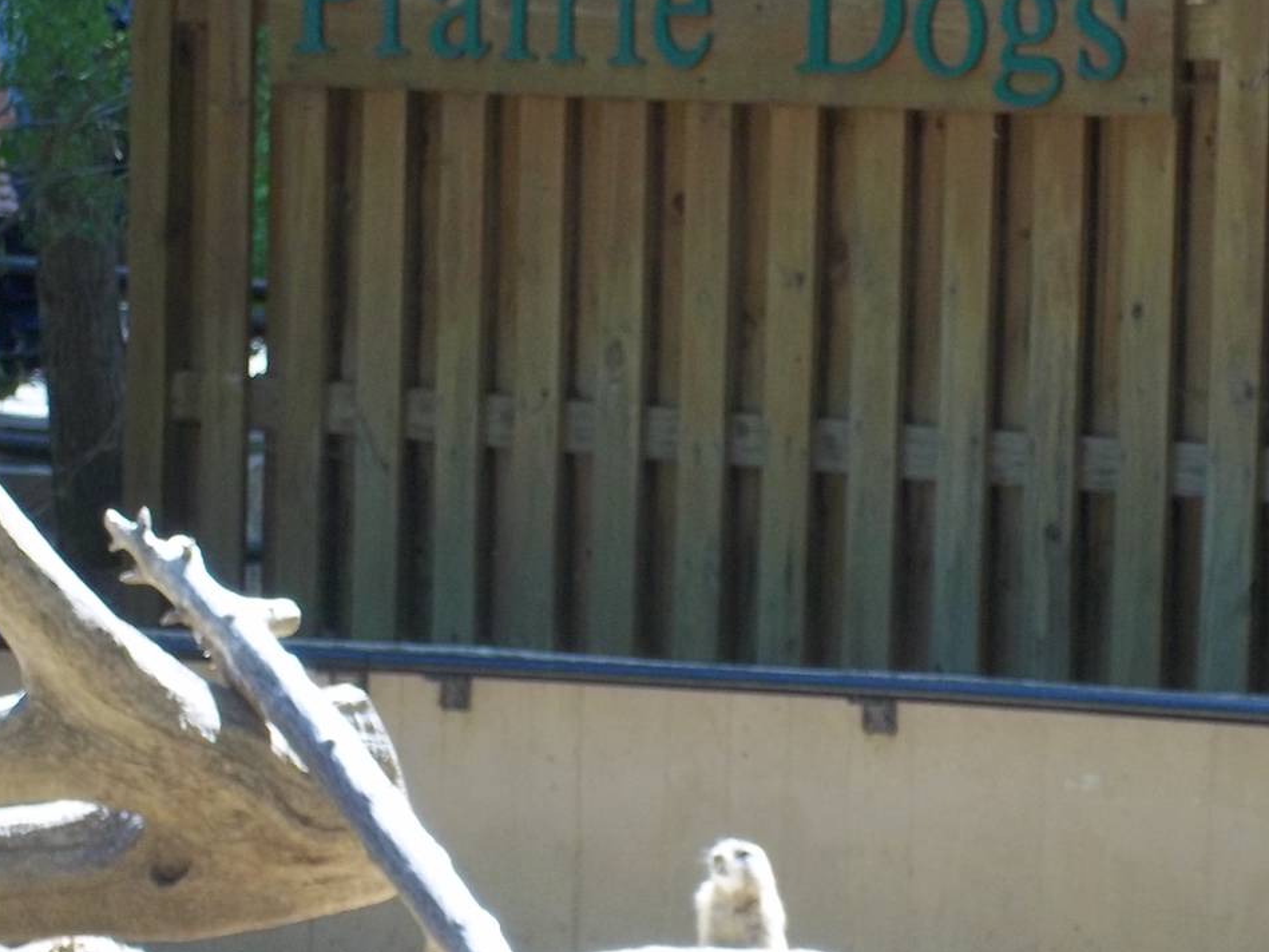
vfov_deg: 8.2
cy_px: 540
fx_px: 6673
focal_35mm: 182
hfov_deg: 10.9
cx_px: 693
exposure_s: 1/125
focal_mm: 19.5
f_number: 5.6
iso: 160
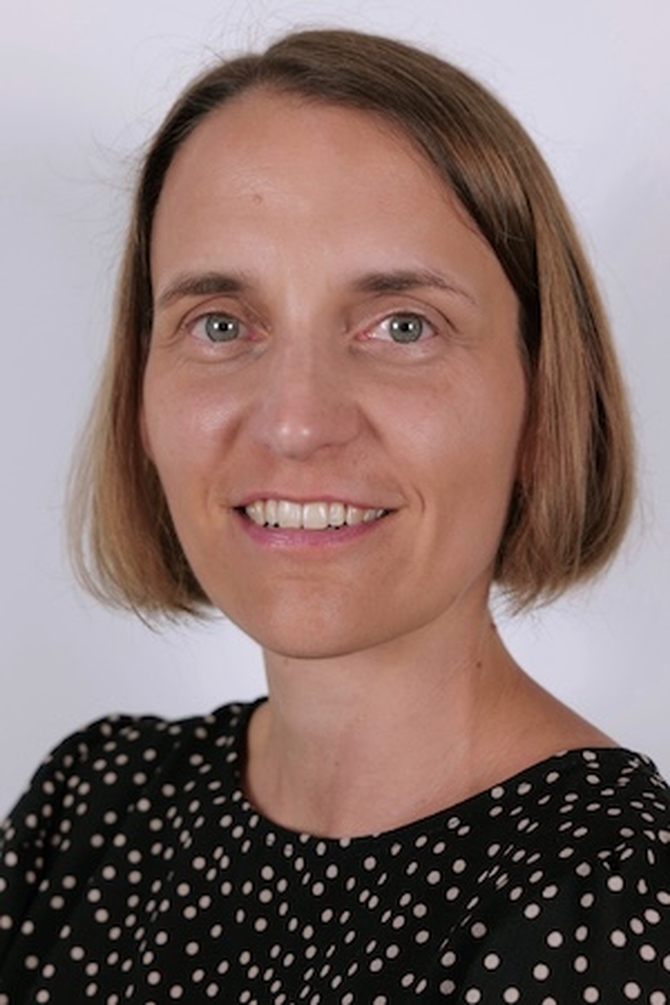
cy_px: 502
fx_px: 1954
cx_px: 335
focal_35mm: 70
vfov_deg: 28.8
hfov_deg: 19.5
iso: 1000
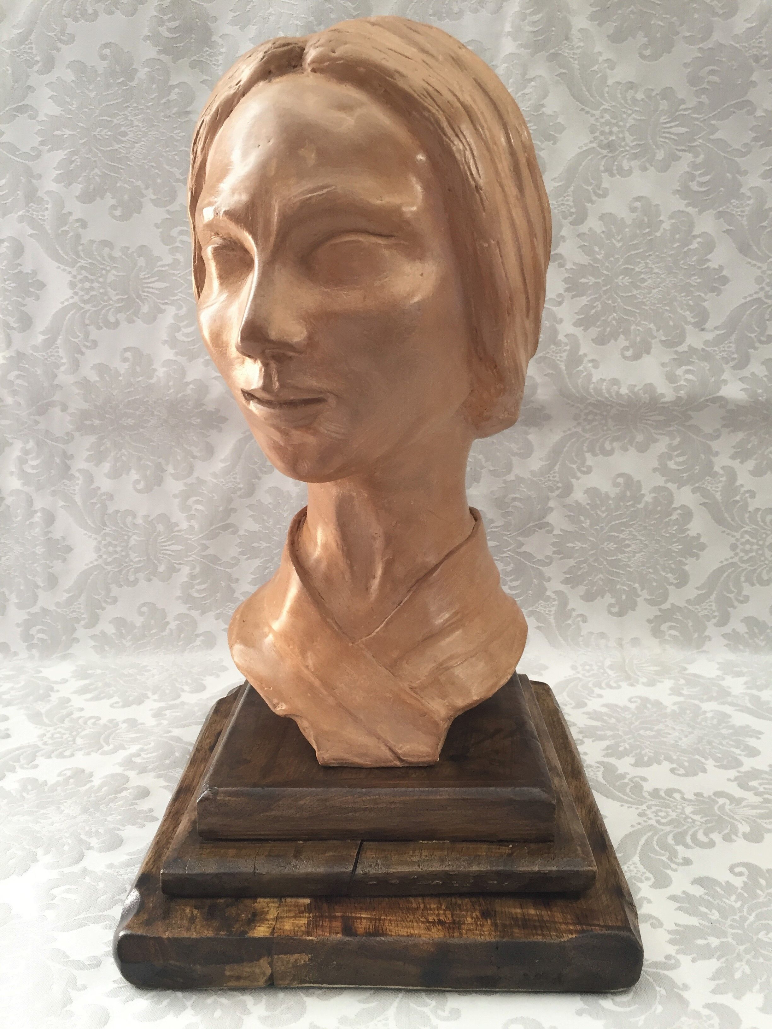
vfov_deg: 61.7
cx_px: 386
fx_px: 862
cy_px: 514
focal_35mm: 29
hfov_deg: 48.2
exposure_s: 1/33
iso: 80
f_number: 2.2
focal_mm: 4.15
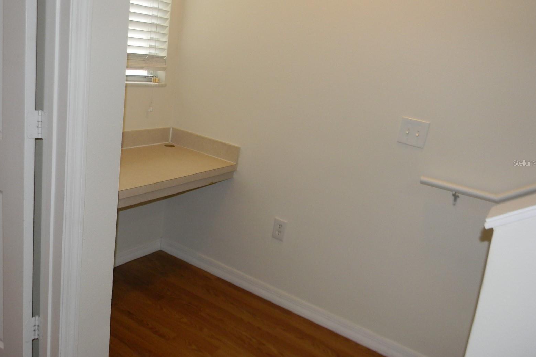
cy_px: 163
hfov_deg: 61.9
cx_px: 270
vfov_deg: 43.6
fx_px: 447
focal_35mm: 30
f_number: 3.5
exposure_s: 1/26
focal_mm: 5
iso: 200
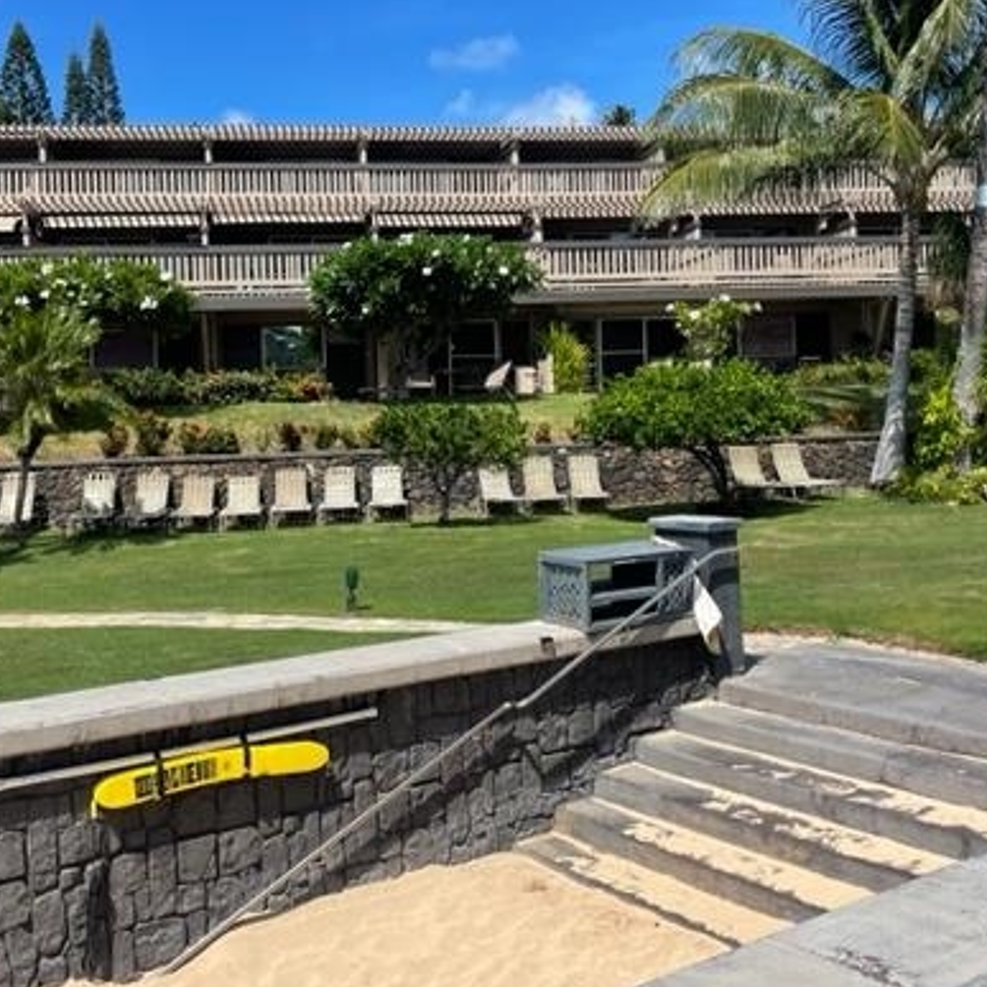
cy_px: 383
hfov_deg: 43.8
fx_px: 1226
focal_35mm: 38
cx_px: 451
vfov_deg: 43.6
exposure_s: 1/2817
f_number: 1.6
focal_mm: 4.2
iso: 32
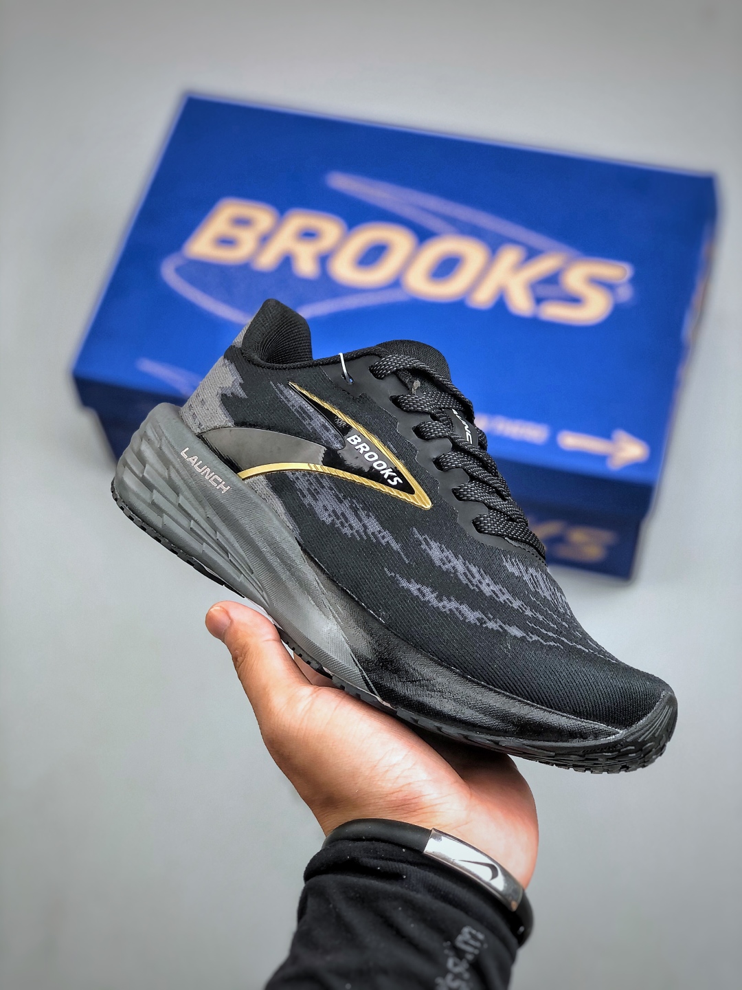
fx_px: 1629
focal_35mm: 57
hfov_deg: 25.7
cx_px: 371
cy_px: 495
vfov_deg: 33.8
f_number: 2.8
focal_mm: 6.6
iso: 20
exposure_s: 1/33
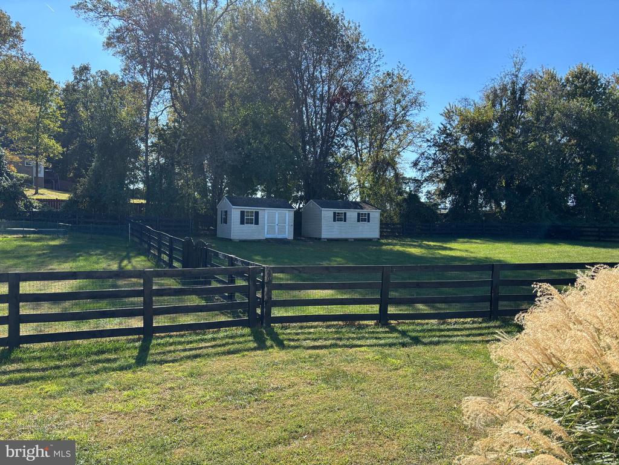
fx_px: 465
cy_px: 232
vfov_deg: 53.1
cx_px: 310
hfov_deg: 67.3
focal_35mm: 26
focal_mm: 5.96
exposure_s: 1/1295
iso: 50
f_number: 1.6
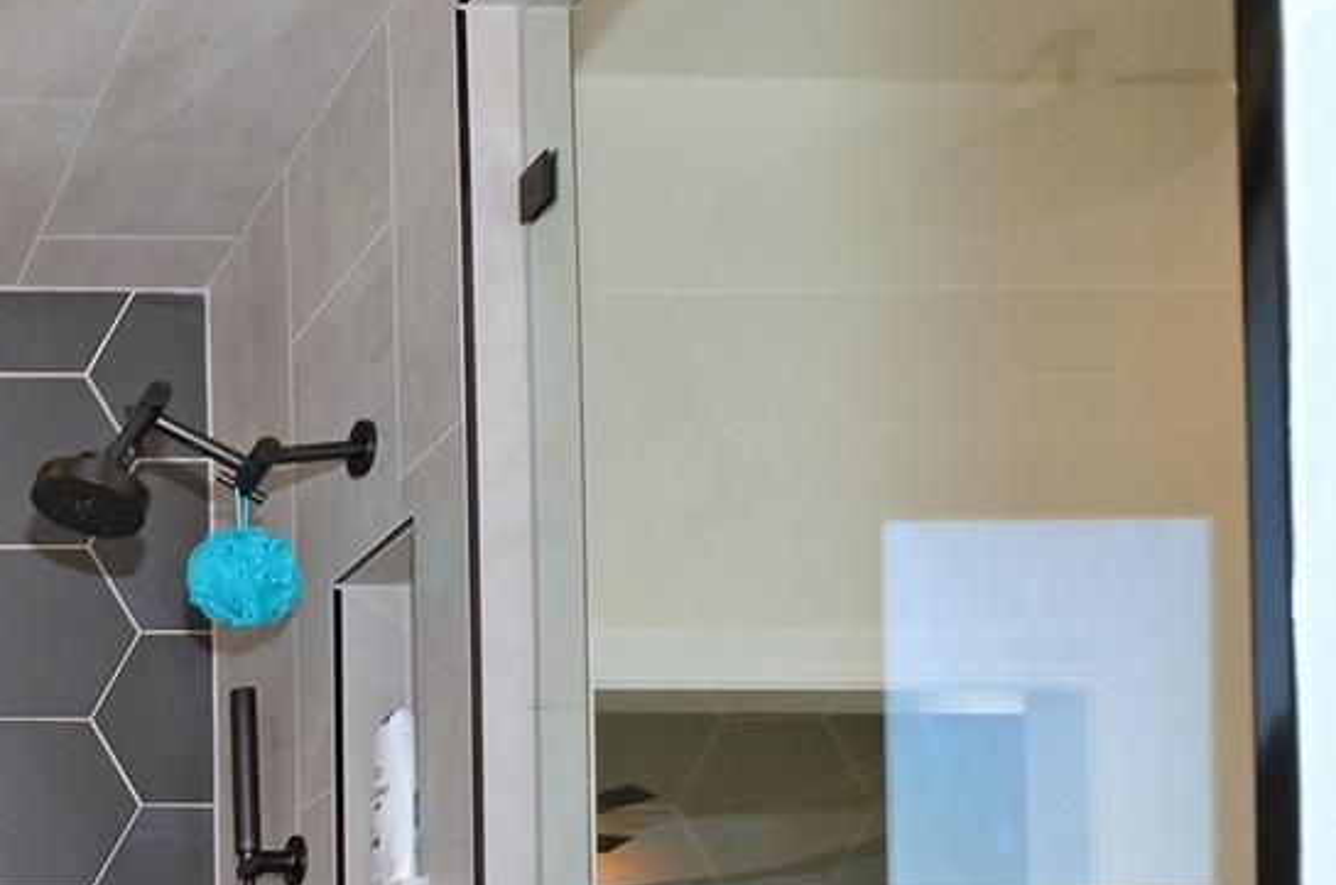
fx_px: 1630
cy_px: 1210
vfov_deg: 25.3
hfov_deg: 32.8
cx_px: -414
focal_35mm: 44
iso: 250
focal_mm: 10
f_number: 5.6
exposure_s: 1/60
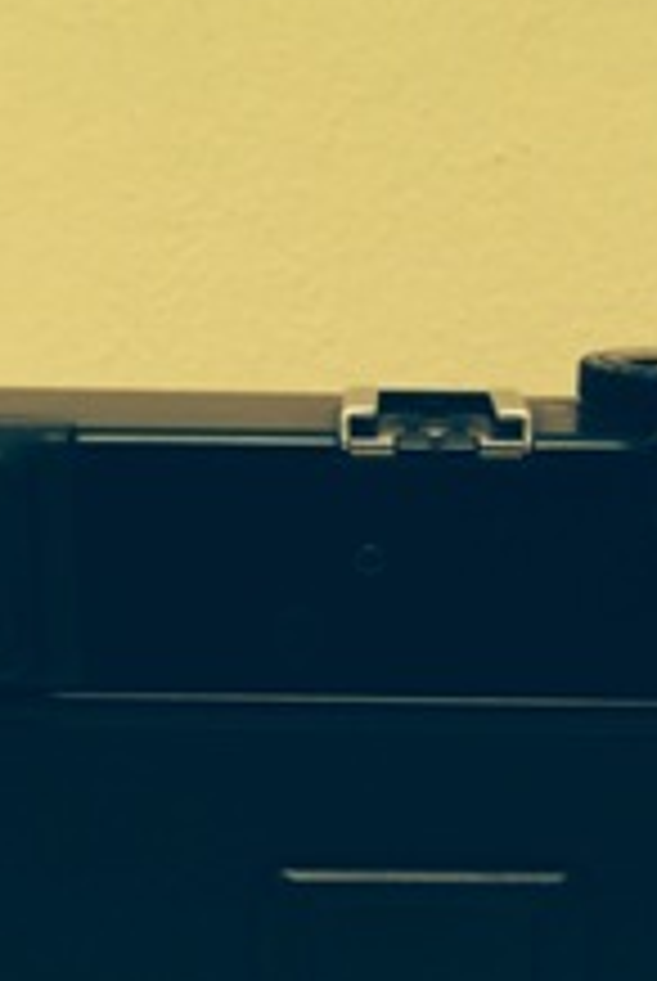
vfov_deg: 30.6
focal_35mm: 64
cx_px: 423
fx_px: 1746
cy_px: 792
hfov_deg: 21.2
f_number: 2.2
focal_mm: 4.12
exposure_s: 1/25
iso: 320
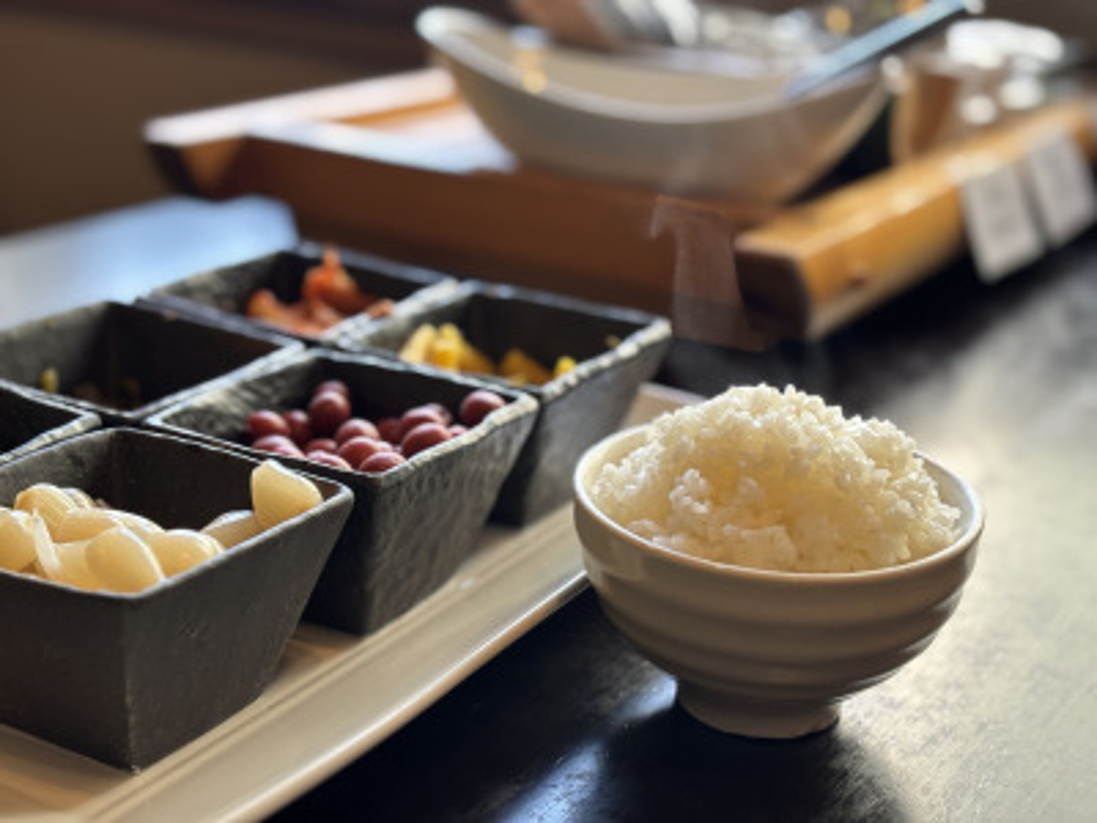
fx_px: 1648
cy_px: 412
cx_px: 548
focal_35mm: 52
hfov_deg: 36.8
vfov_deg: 28.0
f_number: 1.6
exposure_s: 1/69
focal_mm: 5.96
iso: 50
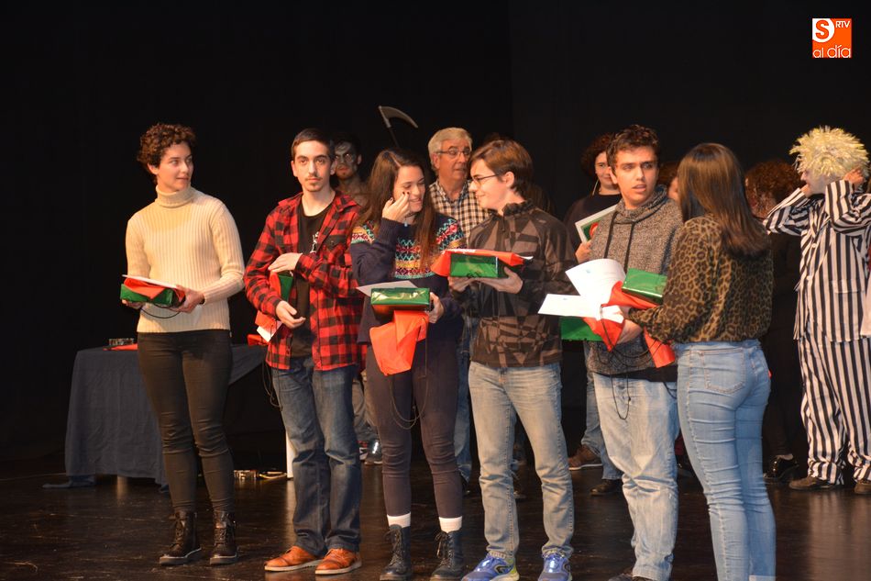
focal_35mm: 105
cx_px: 436
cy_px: 290
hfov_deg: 19.5
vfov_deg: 13.0
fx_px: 2540
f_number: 5
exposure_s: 1/60
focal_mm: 70
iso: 1000
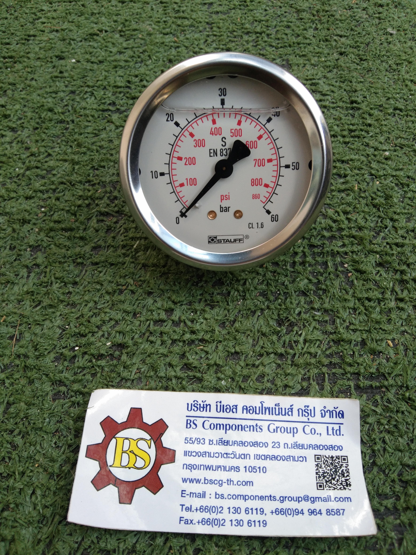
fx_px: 481
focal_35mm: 30
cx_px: 208
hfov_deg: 46.8
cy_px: 278
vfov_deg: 60.0
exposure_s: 1/100
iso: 85
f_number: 2.2
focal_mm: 3.65
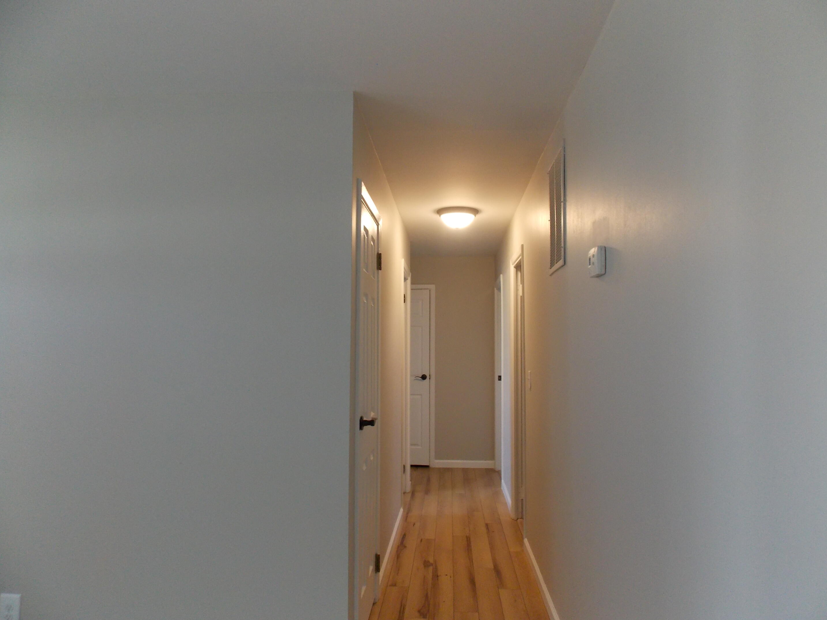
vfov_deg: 56.8
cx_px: 423
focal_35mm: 24
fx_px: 573
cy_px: 323
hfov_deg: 71.6
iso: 200
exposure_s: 1/30
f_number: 3.1
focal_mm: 4
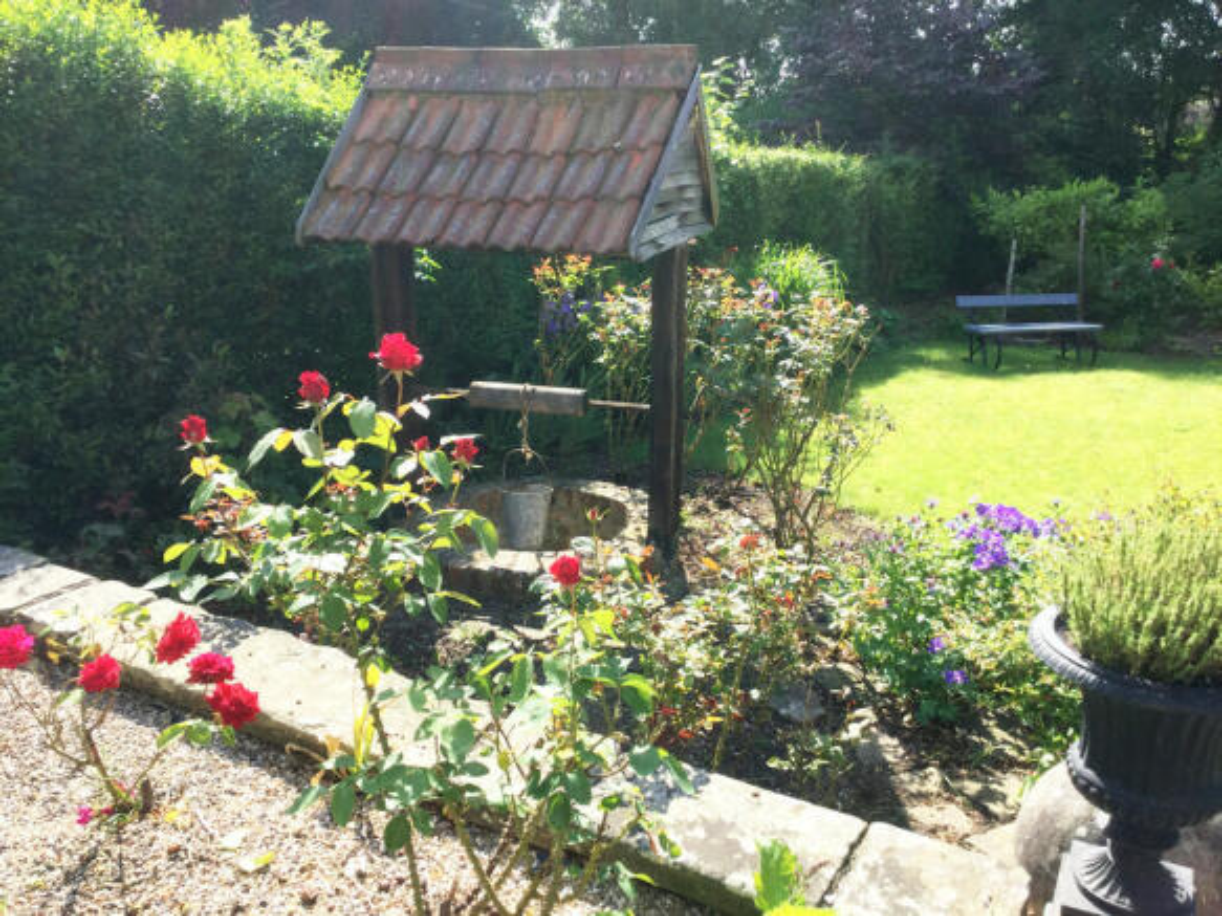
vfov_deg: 45.4
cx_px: 611
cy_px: 458
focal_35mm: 31
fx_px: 1094
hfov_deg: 58.4
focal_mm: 3.3
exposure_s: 1/578
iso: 25
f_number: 2.4
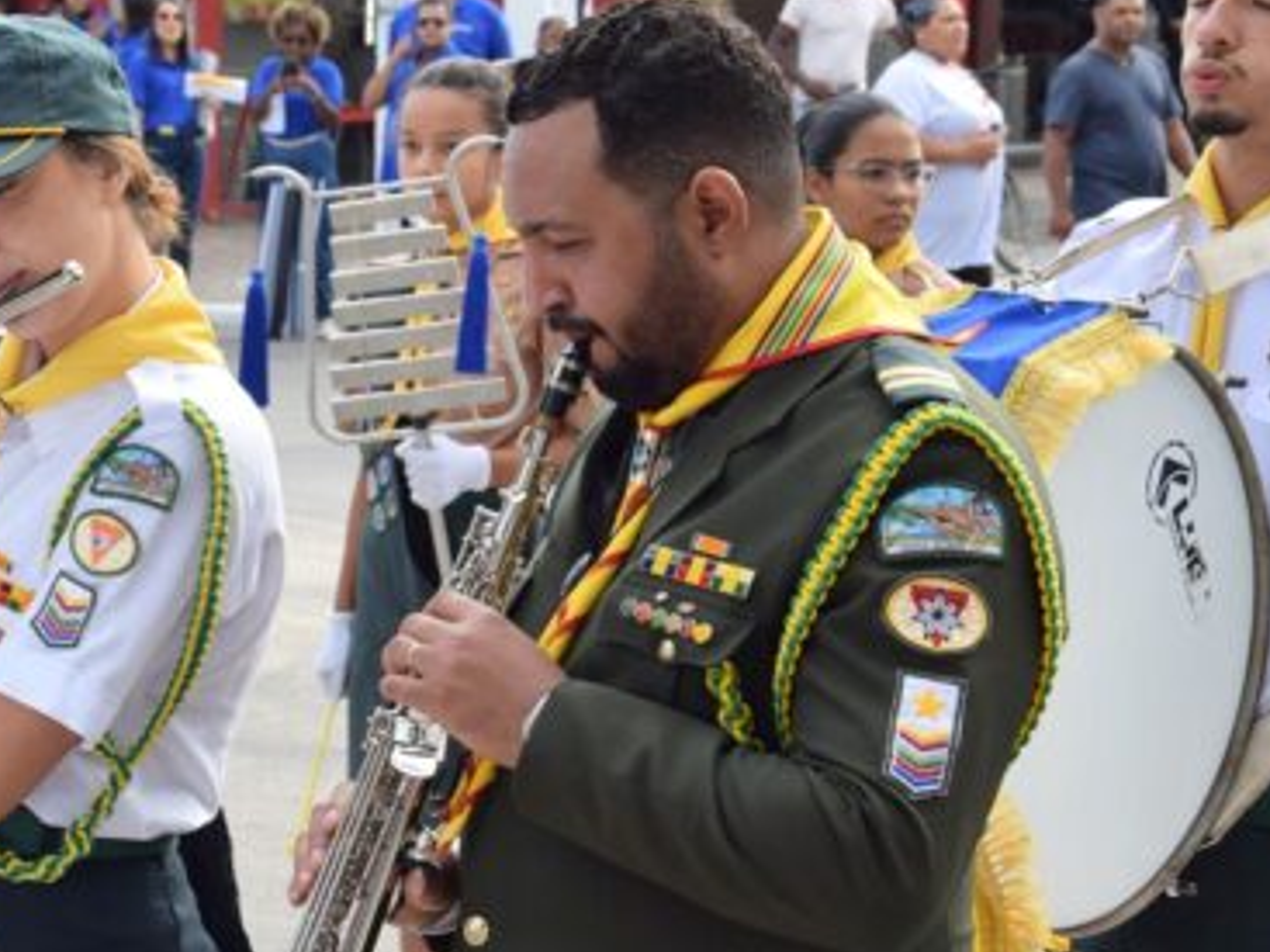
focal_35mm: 140
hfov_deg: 14.0
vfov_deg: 10.6
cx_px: 183
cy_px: 452
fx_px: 5135
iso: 360
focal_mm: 48
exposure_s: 1/250
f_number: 8
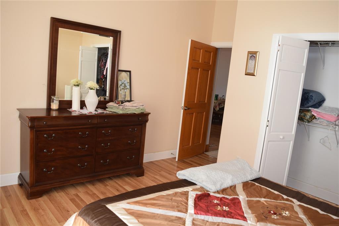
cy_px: 113
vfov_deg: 47.9
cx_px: 170
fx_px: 254
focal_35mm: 27
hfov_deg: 67.4
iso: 800
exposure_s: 1/100
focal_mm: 18
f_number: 5.6
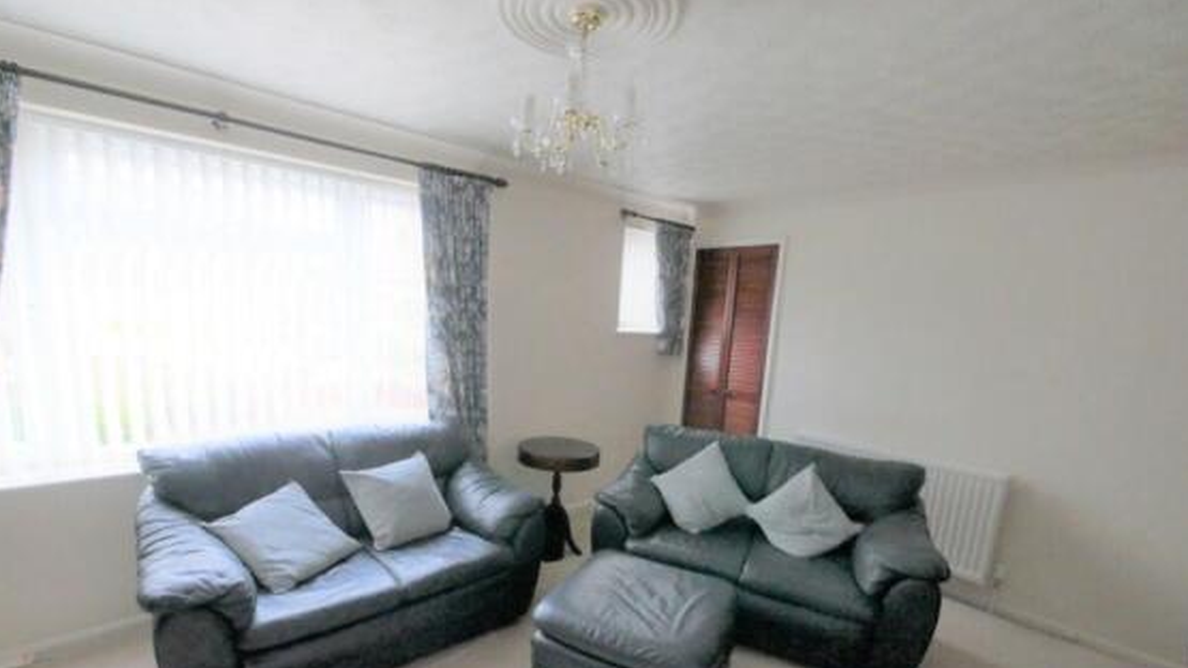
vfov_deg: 66.2
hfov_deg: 99.3
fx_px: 504
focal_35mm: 16
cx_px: 572
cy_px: 412
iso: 2000
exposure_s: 1/60
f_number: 4
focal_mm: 7
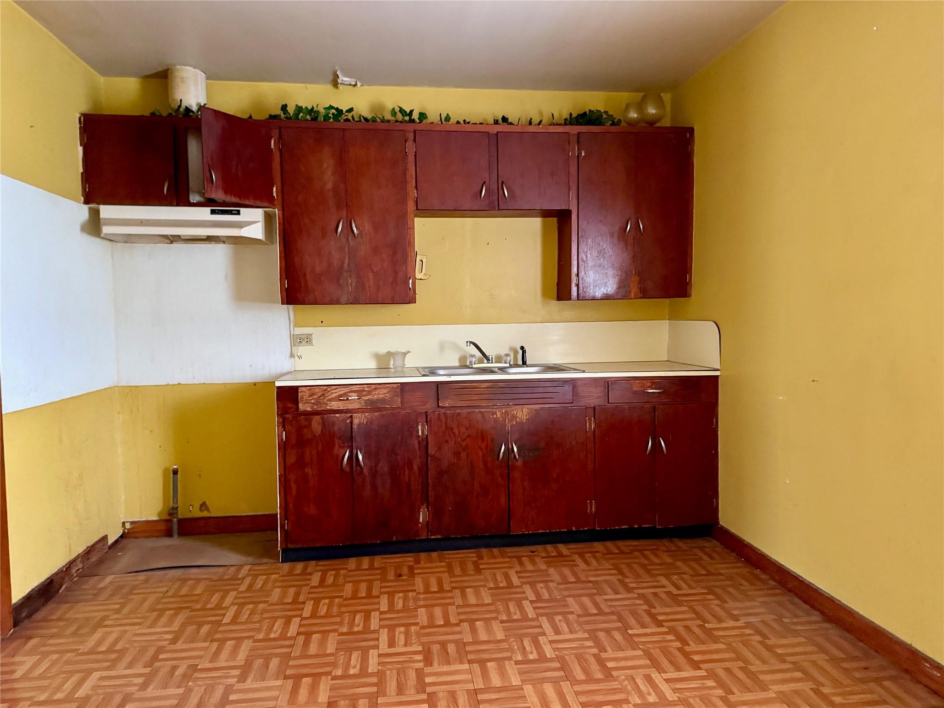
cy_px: 354
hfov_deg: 71.6
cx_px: 472
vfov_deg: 56.8
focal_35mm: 24
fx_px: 654
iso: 1000
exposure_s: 1/37
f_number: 1.78
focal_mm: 6.76
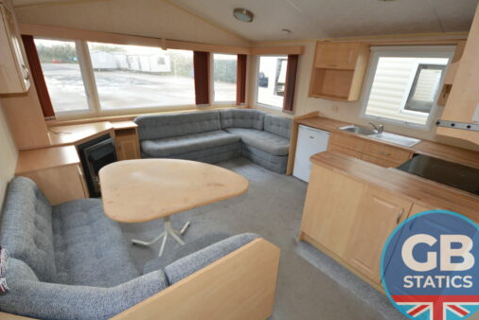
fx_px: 213
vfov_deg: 73.8
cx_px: 247
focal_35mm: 16
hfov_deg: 96.7
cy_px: 164
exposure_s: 1/80
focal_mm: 10
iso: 400
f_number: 4.5
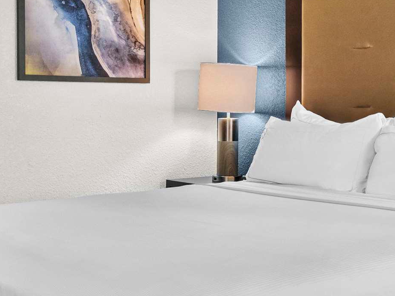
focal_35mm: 60
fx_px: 685
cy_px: 172
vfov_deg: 24.4
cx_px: 365
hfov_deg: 30.6
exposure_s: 1/4
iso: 400
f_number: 6.3
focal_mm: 15
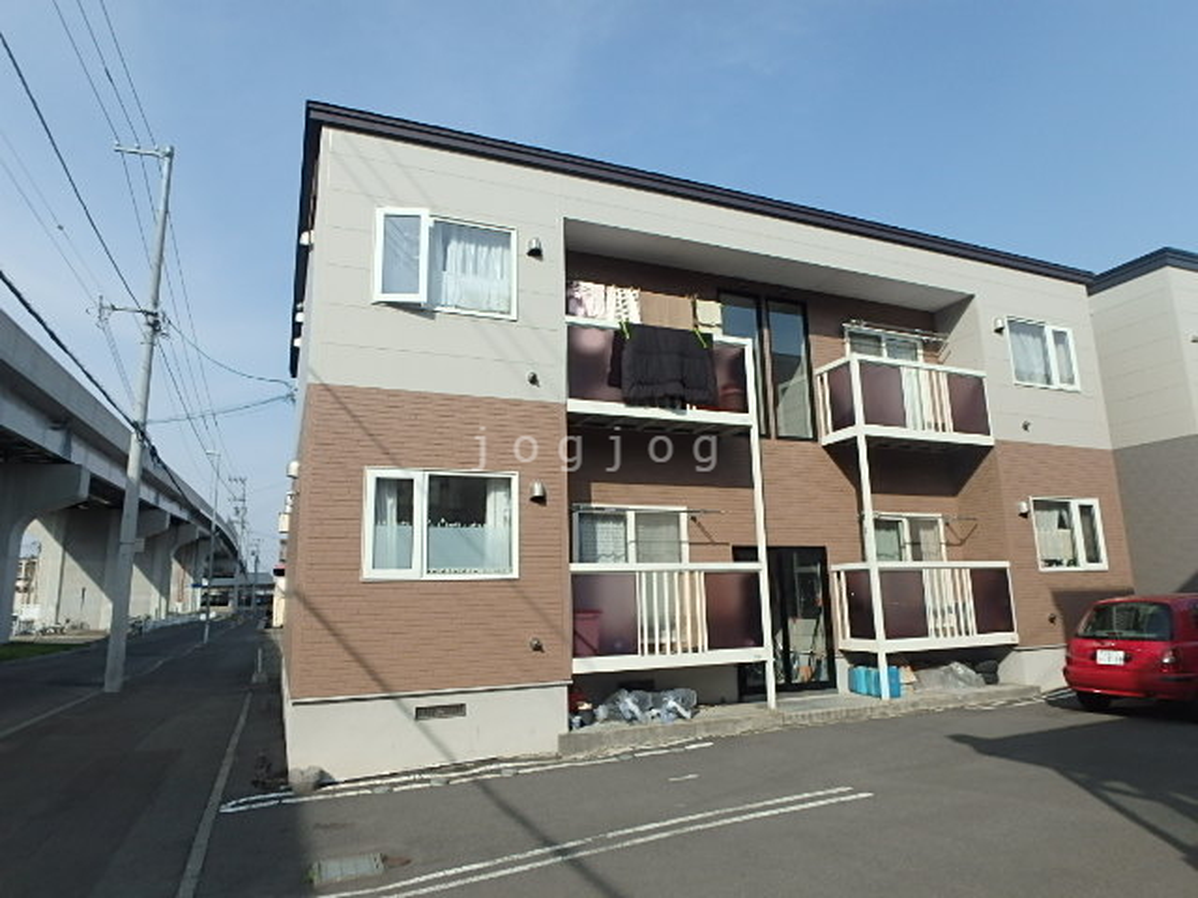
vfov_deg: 63.4
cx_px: 599
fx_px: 727
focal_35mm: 21
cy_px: 449
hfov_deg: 79.0
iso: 125
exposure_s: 1/500
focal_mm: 3.7
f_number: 6
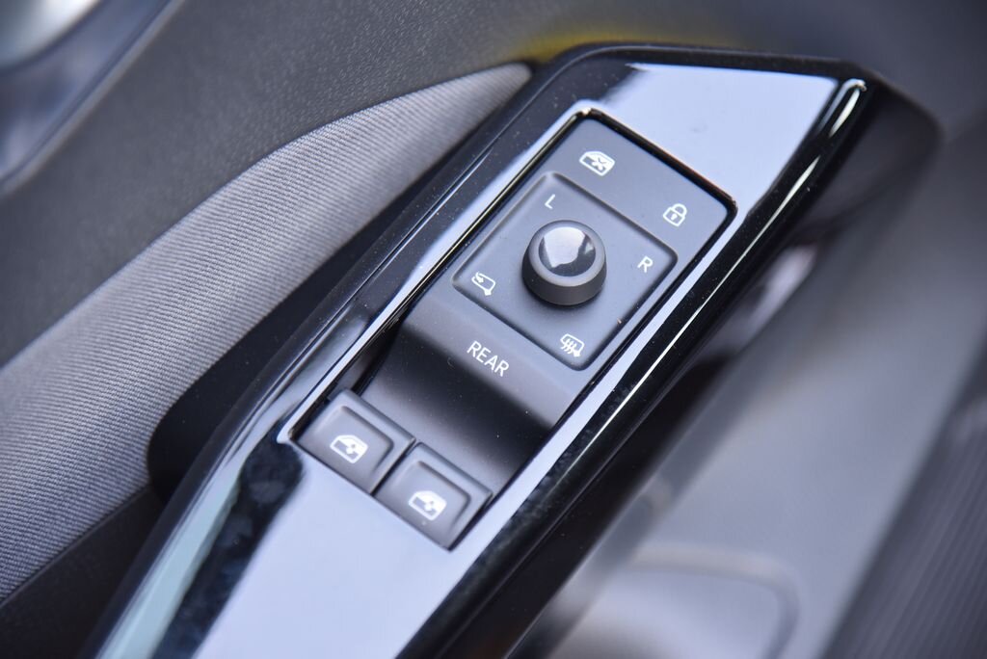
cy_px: 330
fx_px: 3292
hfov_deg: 17.1
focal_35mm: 120
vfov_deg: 11.4
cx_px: 494
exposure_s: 1/60
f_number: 4
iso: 500
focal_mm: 120
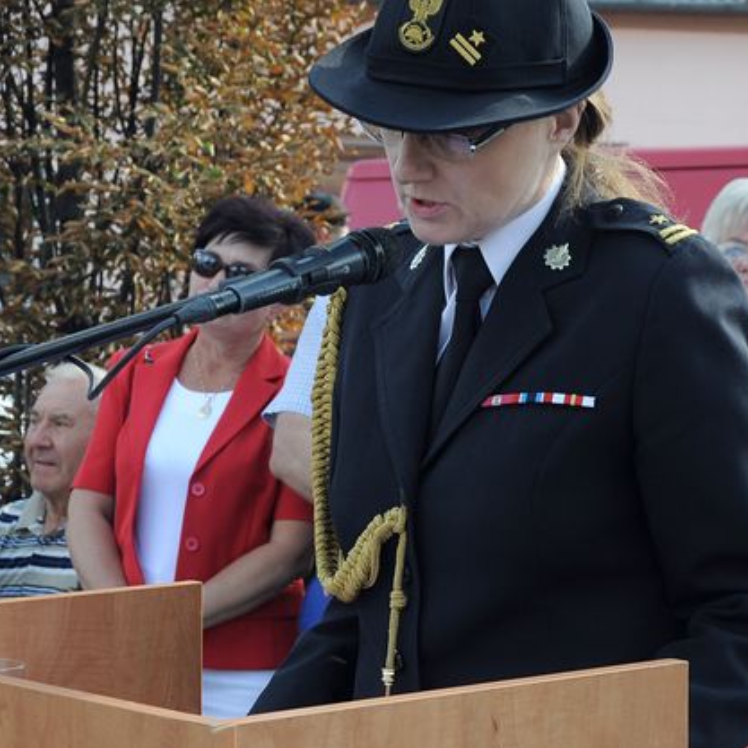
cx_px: 405
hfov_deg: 16.0
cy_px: 390
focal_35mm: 109
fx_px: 2665
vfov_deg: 16.0
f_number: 8
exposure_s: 1/250
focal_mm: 42
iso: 400
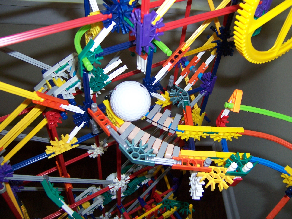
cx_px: 146
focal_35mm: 33
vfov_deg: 42.9
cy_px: 110
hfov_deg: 55.4
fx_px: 278
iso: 140
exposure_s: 1/60
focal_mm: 5.5
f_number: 2.8
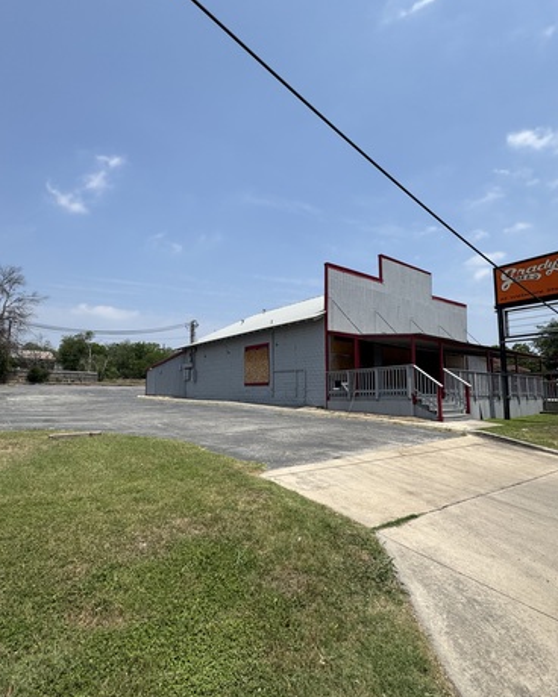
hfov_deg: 70.8
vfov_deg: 83.3
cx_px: 291
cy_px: 348
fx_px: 392
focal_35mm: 19
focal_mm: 2.22
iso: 50
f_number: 2.2
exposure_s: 1/2770
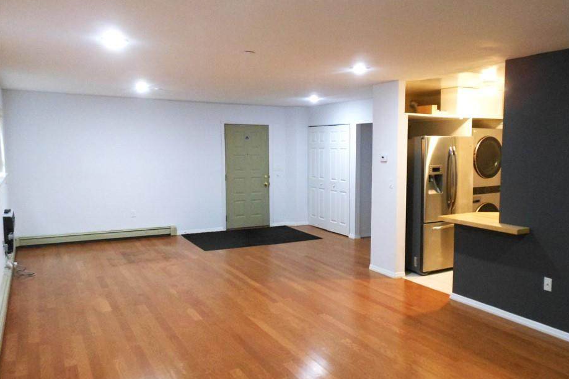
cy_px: 173
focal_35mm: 29
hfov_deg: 63.5
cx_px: 314
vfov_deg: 44.9
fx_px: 458
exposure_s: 1/30
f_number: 3.2
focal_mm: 4.5
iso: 400
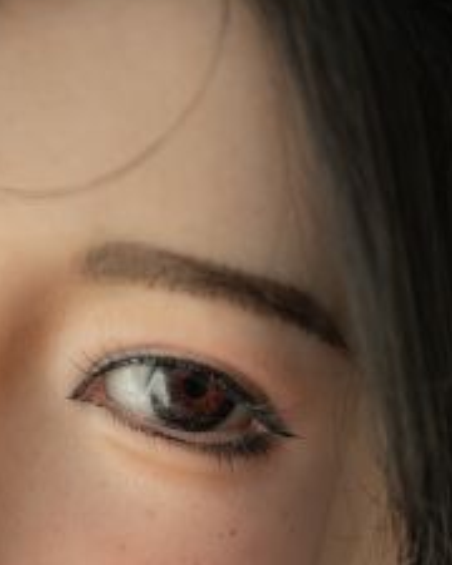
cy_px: 698
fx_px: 3144
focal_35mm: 188
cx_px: -105
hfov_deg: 8.1
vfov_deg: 10.1
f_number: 1.2
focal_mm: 50
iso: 100
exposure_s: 1/1600
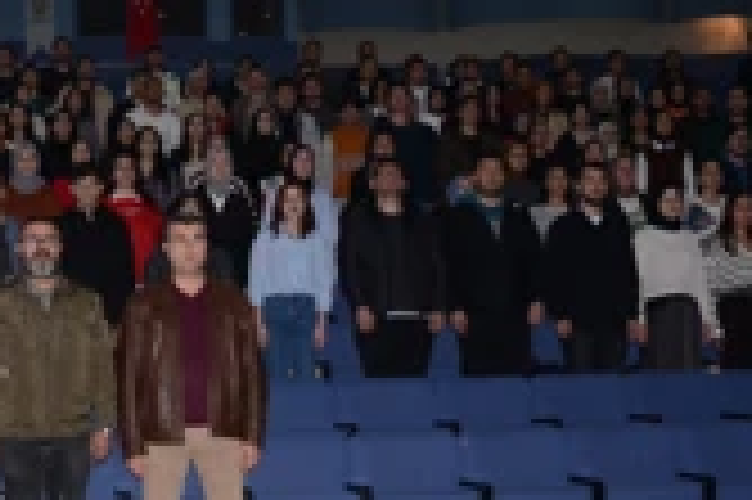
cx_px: 18
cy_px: 205
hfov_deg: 27.0
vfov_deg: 19.1
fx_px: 1482
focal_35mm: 71
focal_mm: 18
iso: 500
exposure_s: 1/200
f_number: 3.5
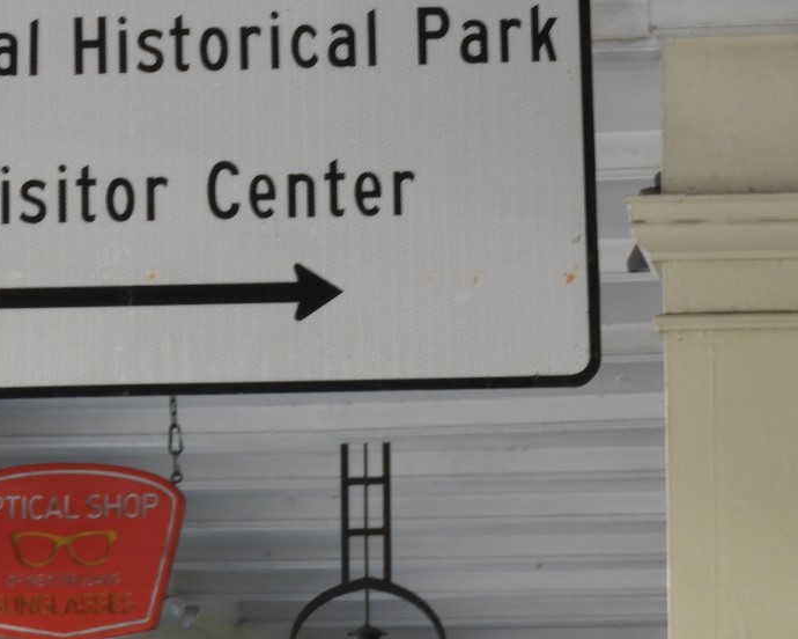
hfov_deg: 9.0
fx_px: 5054
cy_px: 23
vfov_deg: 7.2
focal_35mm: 214
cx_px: 178
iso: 140
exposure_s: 1/60
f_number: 4.8
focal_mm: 18.8
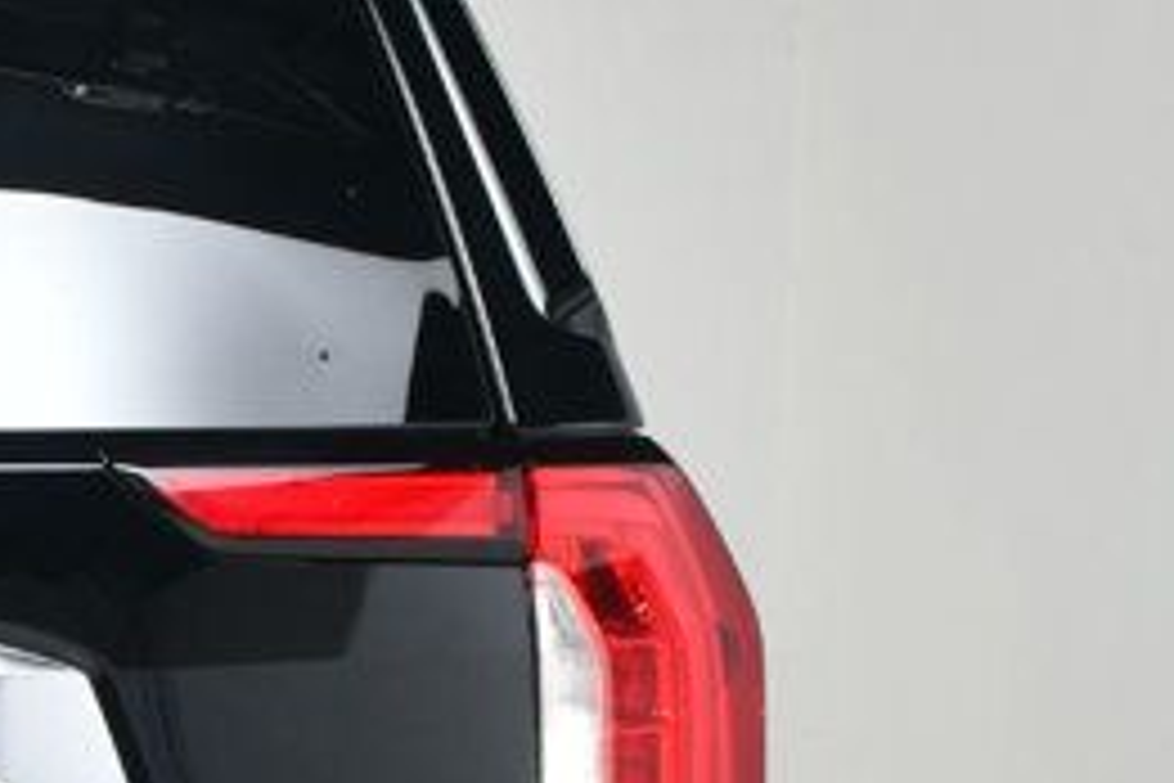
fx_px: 4989
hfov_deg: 12.4
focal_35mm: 153
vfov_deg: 8.9
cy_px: 954
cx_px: -891
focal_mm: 26
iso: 100
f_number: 10
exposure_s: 1/160
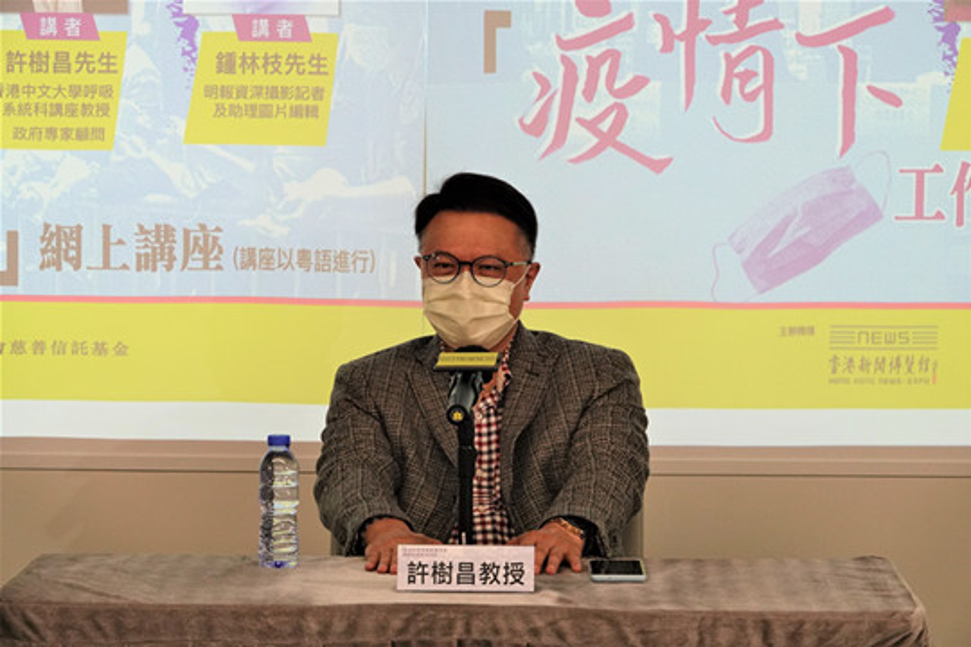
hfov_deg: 15.2
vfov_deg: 10.2
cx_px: 486
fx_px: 3641
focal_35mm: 135
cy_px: 324
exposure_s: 1/125
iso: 1000
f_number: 6.3
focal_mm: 49.51
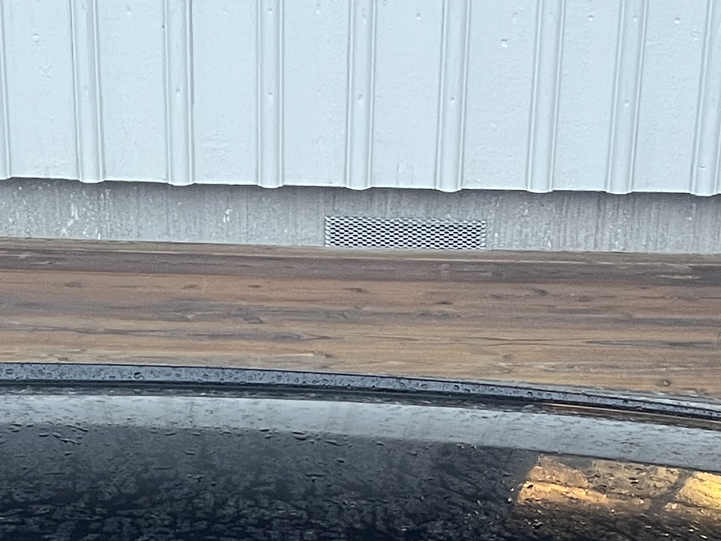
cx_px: 328
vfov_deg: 14.3
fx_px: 2083
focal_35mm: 100
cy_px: 641
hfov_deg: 19.6
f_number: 1.6
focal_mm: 5.1
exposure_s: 1/60
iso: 250
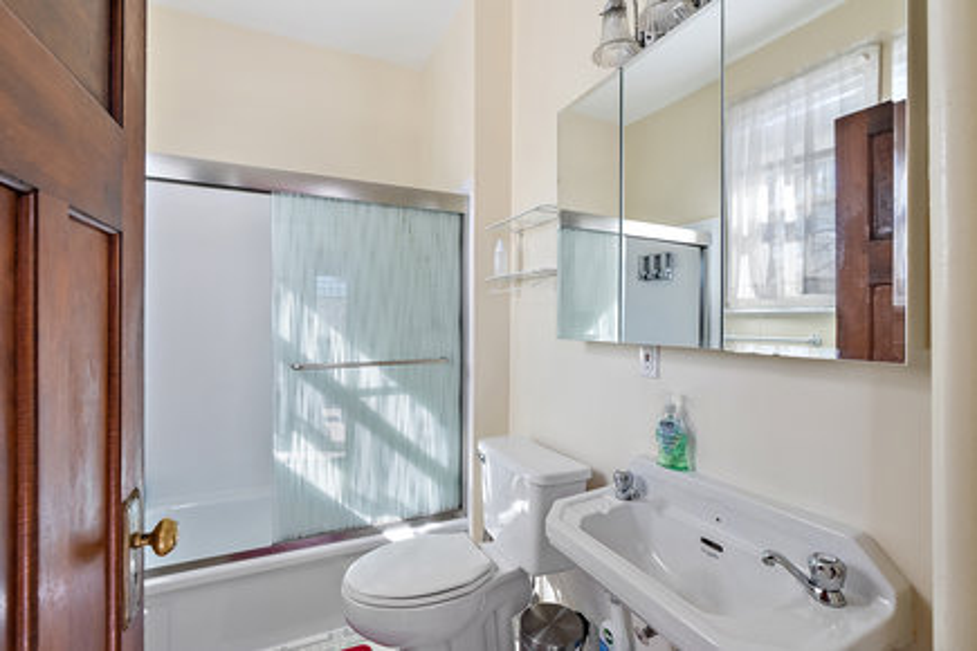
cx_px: 488
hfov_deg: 96.7
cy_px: 326
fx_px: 434
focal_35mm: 16
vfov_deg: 73.7
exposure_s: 1/20
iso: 400
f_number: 7.1
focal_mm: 16
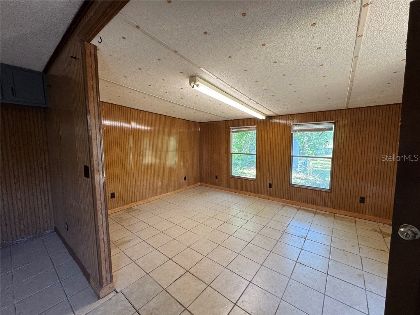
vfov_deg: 85.7
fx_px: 170
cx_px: 210
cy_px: 158
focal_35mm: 14
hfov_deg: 102.1
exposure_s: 1/120
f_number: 2.2
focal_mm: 2.22
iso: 160
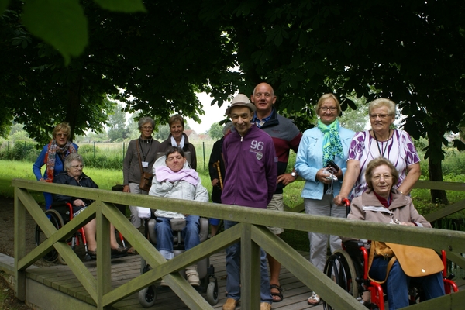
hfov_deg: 46.4
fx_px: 542
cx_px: 232
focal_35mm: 42
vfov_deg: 31.9
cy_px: 155
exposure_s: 1/60
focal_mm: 28
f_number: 6.3
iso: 100
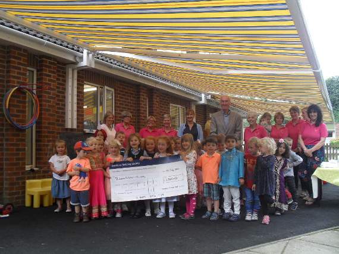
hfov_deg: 52.6
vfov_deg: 40.7
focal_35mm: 35
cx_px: 170
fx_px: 343
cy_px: 127
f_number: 3.2
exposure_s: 1/90
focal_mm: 6.3
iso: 100
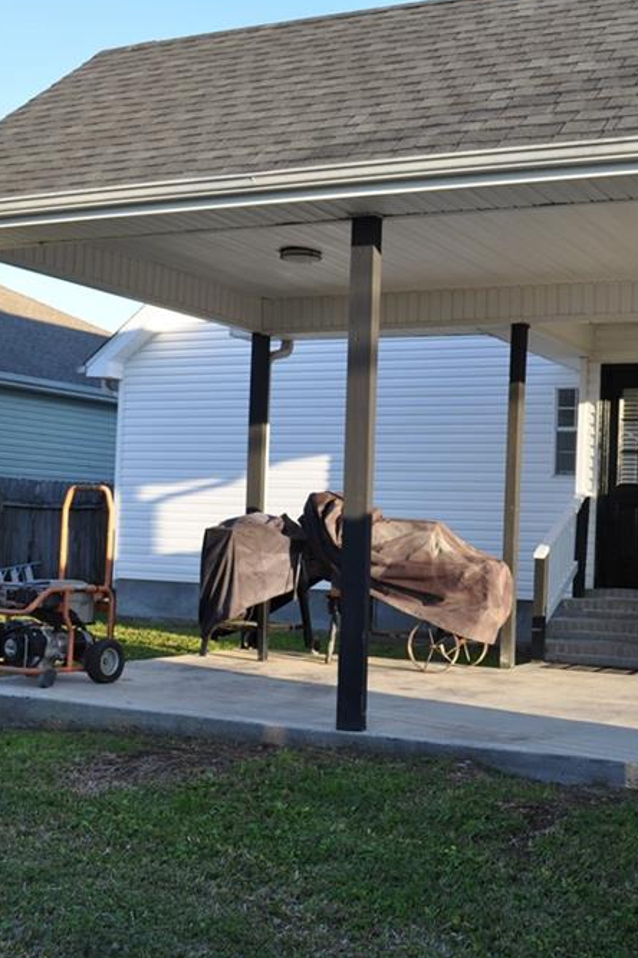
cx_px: 451
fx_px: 1224
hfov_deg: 28.9
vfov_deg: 42.8
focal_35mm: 46
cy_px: 473
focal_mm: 20
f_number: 7.1
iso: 200
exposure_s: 1/200
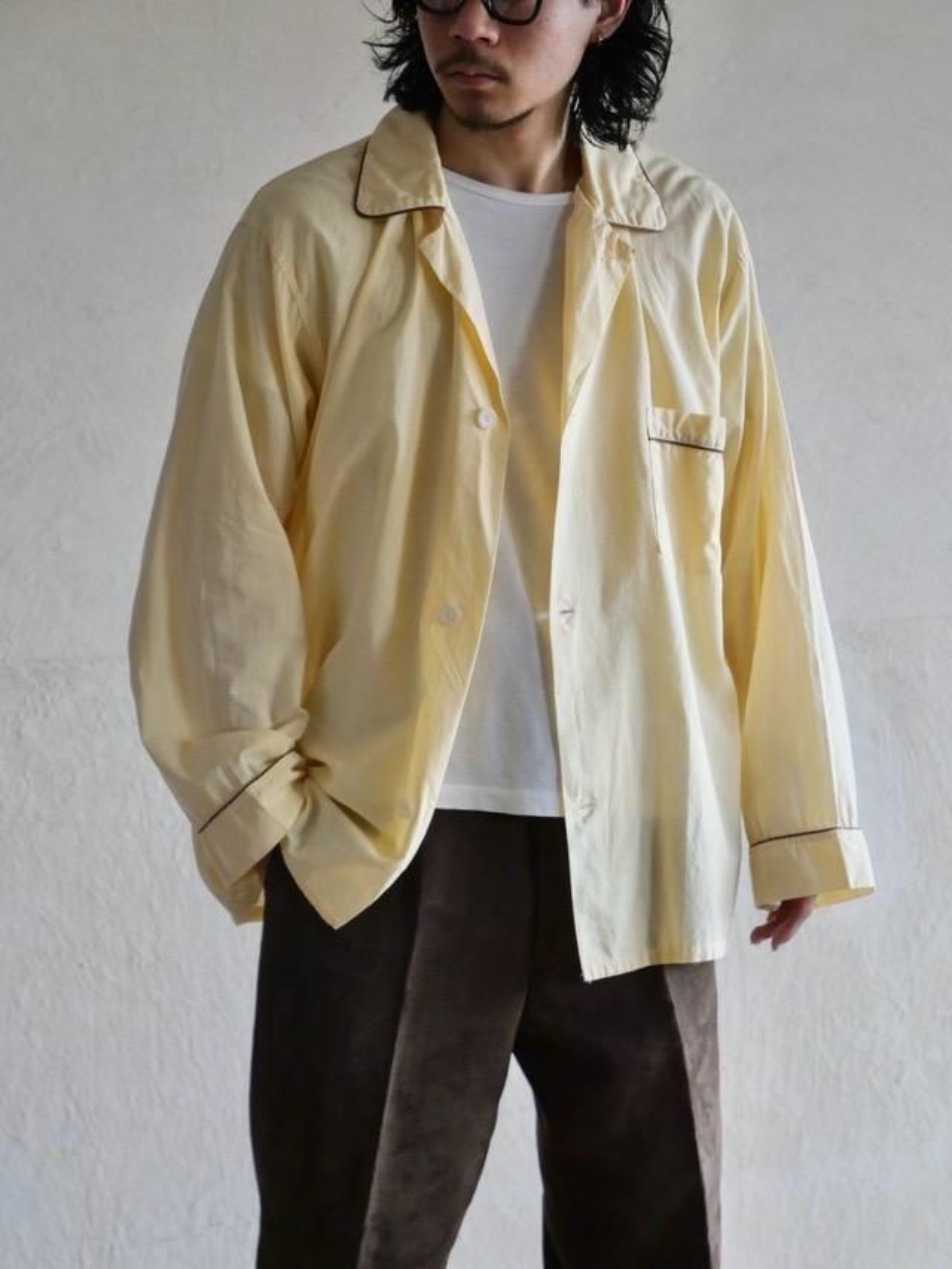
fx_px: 3373
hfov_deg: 16.1
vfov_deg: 21.3
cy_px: 634
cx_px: 476
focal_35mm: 92
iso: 800
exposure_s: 1/100
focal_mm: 46
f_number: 3.9
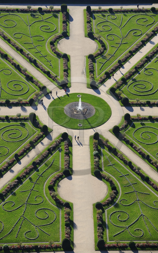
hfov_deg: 9.2
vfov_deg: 14.6
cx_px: 76
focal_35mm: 143
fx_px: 985
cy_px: 126
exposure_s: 1/1000
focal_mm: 140
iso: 400
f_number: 5
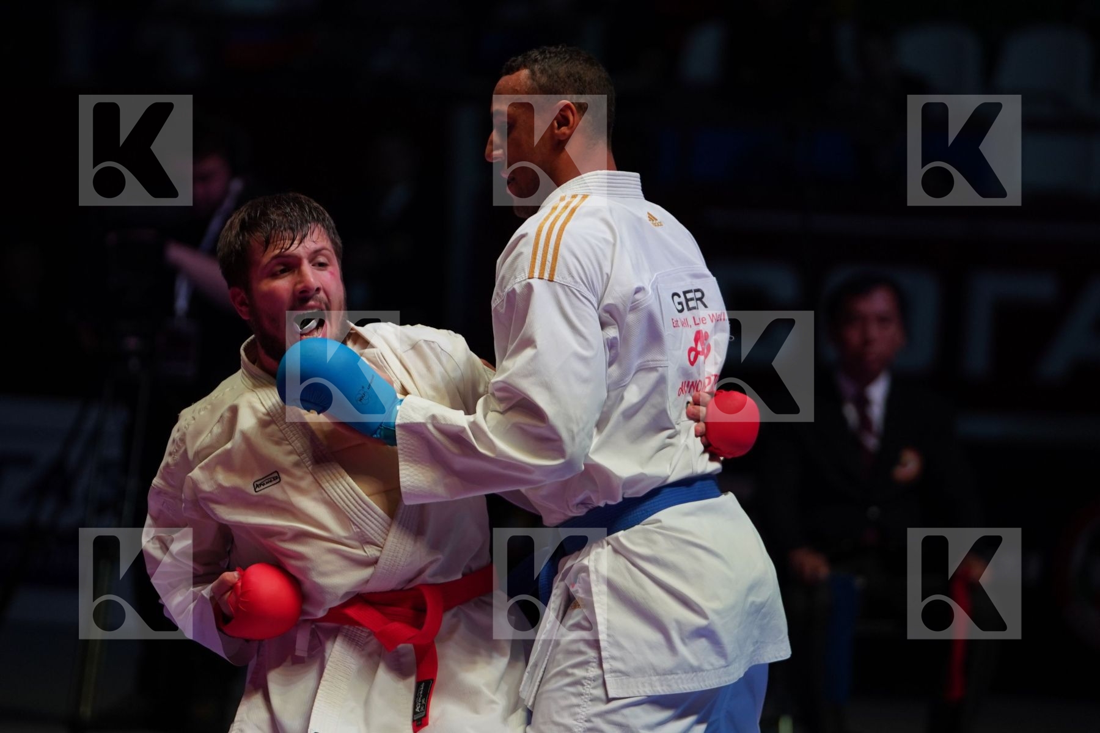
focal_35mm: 261
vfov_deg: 5.3
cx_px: 550
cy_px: 366
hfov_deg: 7.9
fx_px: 7974
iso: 800
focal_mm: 174
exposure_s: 1/1000
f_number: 2.8
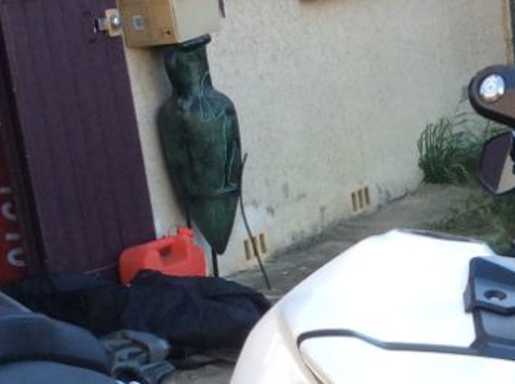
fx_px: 1737
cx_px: 433
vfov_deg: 12.2
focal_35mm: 117
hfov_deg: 16.7
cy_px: 503
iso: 32
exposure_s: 1/109
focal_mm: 3.3
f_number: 2.4
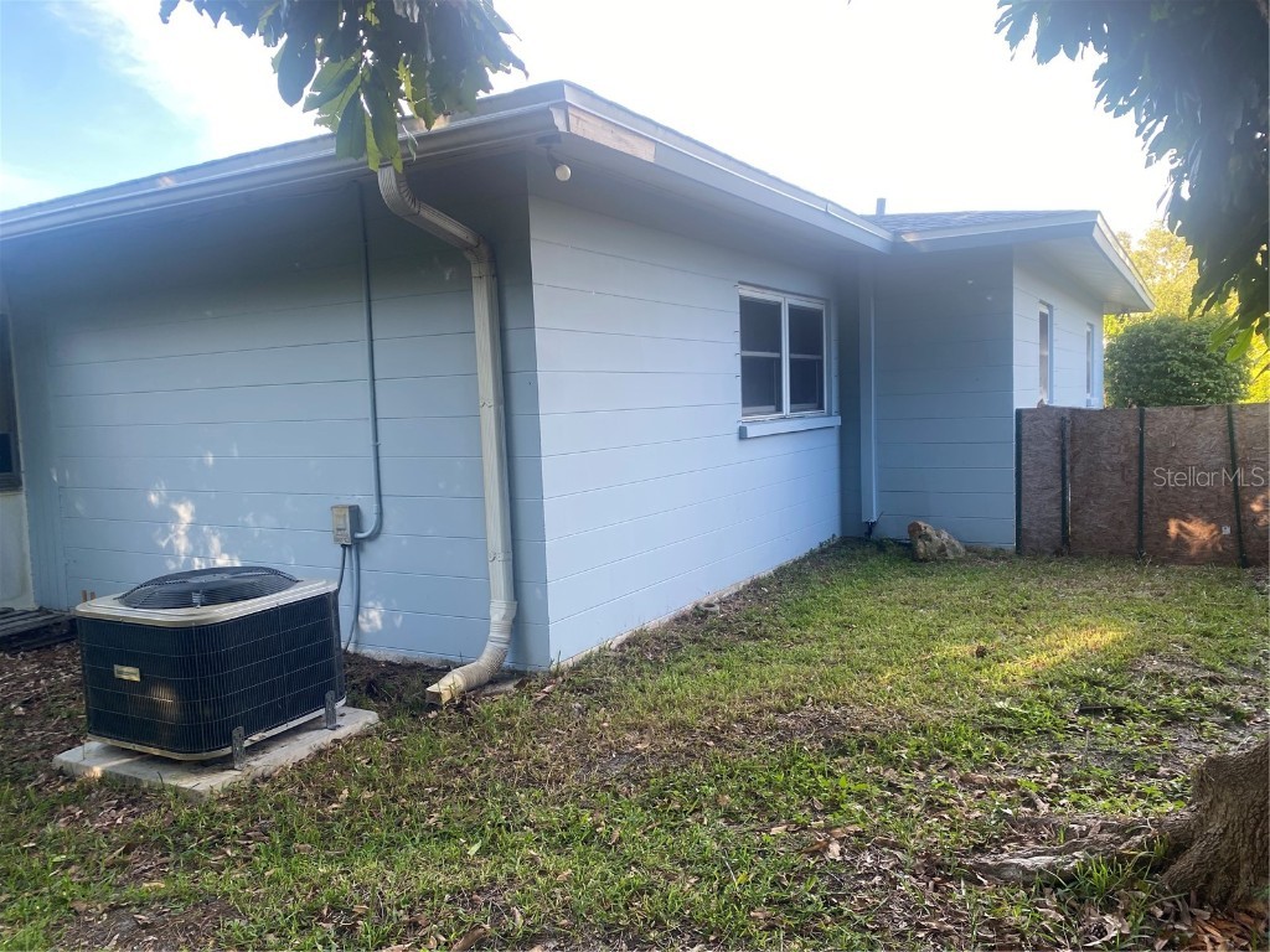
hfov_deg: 67.3
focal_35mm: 26
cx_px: 635
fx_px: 954
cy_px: 476
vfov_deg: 53.1
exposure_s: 1/128
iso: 32
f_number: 1.8
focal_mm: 4.25
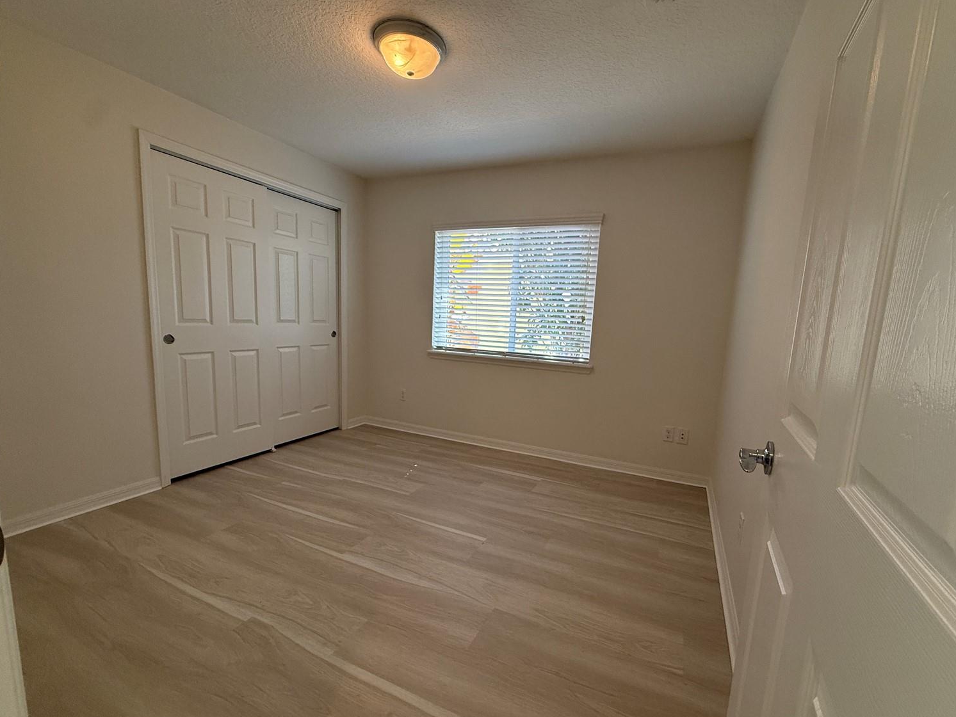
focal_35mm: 15
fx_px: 414
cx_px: 508
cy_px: 373
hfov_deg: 98.0
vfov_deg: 81.7
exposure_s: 1/120
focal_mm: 2.22
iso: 200
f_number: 2.2
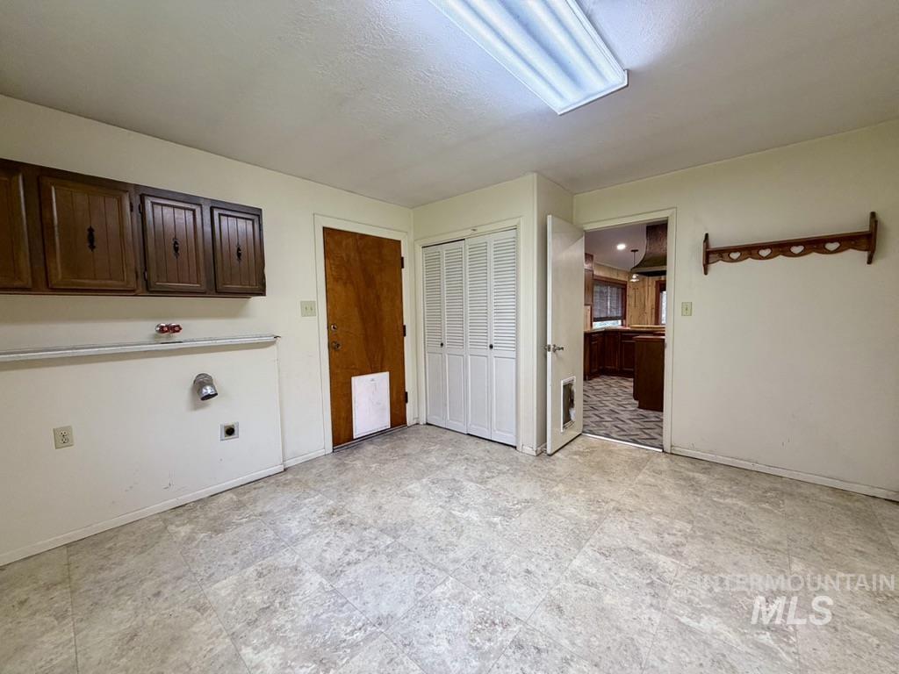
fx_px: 364
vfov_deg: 85.7
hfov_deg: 102.1
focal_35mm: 14
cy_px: 337
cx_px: 450
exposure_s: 1/60
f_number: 2.2
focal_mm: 2.22
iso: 160
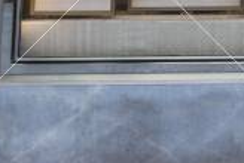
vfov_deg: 4.7
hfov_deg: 6.8
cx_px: 668
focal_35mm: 277
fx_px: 1881
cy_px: -380
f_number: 5.6
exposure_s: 1/80
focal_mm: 35
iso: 100
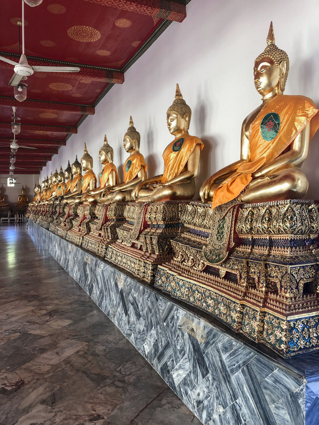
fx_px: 344
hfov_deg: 49.7
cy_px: 212
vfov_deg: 63.4
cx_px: 160
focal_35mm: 28
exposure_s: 1/25
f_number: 1.8
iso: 40
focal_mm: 4
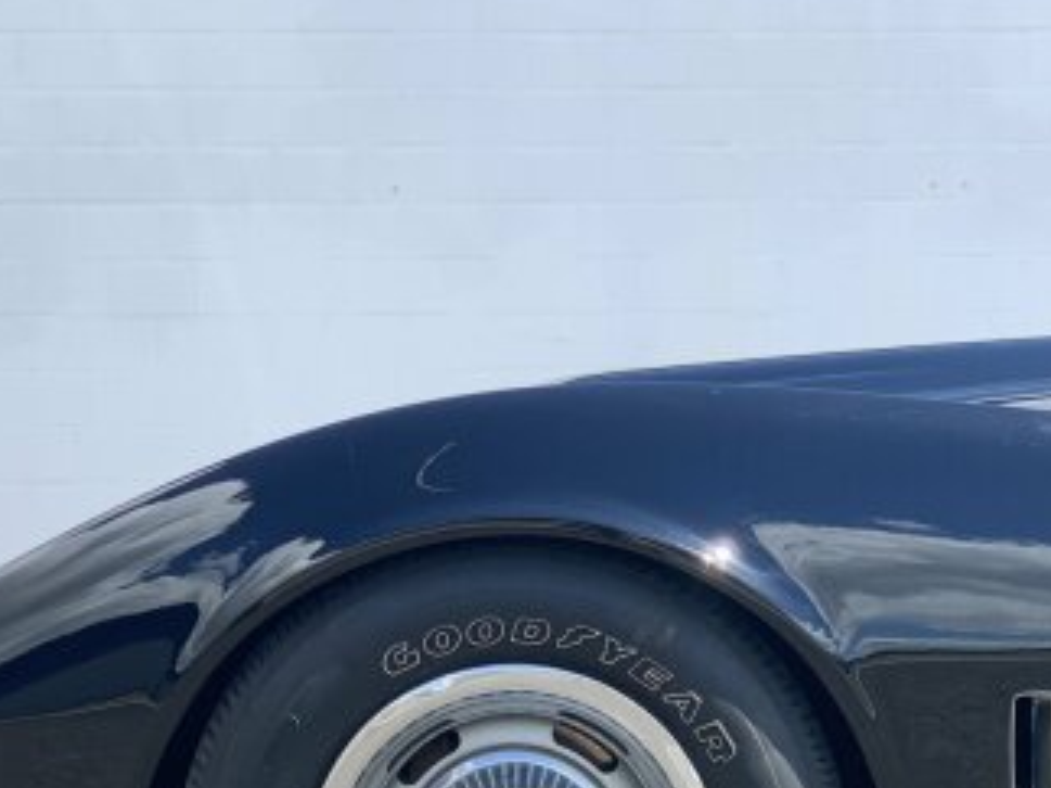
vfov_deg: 14.2
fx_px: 3126
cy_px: 707
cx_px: 706
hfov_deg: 19.0
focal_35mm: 103
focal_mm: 6
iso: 16
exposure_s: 1/400
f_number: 2.4
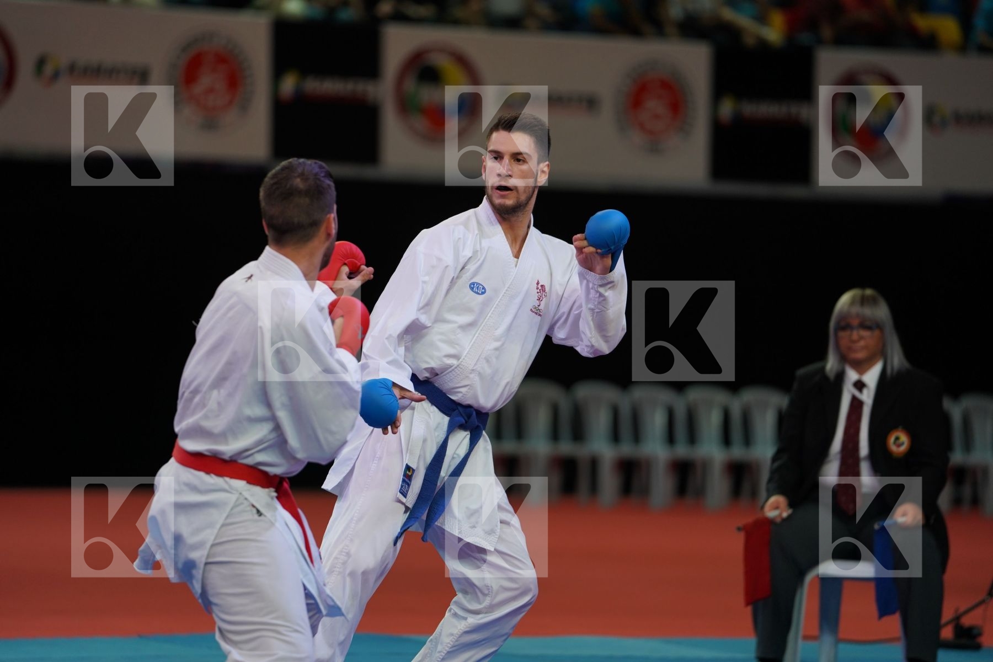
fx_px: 5516
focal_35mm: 200
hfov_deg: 10.3
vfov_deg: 6.9
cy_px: 331
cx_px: 496
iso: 640
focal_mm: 200
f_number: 2.8
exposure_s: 1/1000
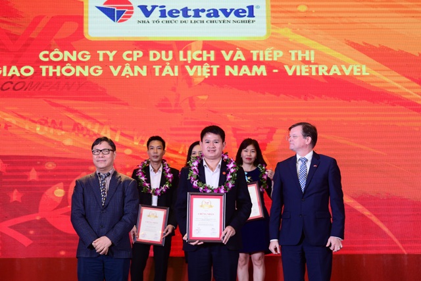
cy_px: 140
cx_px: 210
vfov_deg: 13.0
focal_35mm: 105
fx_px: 1228
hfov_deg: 19.5
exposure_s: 1/200
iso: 1600
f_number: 6.3
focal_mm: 105
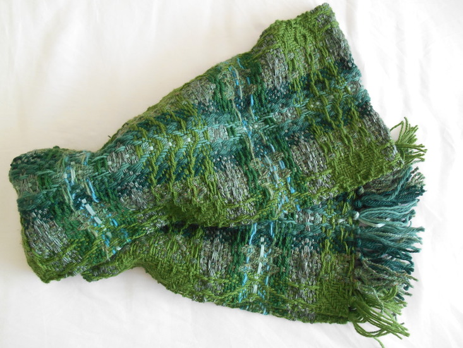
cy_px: 174
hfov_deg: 67.3
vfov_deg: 53.1
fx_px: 348
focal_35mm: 26
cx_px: 232
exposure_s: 1/30
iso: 180
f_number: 3.4
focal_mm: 4.7
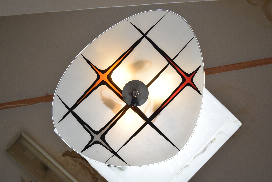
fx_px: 363
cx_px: 136
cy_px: 91
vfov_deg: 28.1
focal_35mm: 48
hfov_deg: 41.1
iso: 1600
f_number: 8
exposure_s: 1/250
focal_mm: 32
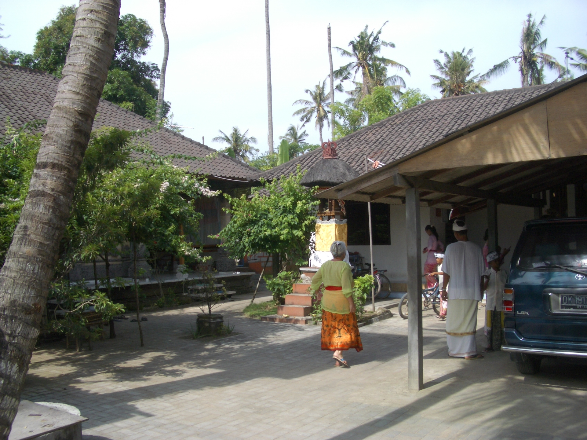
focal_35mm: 35
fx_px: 594
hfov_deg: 52.6
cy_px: 220
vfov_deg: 40.7
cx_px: 294
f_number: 4.3
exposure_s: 1/400
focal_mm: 5.8
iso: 50
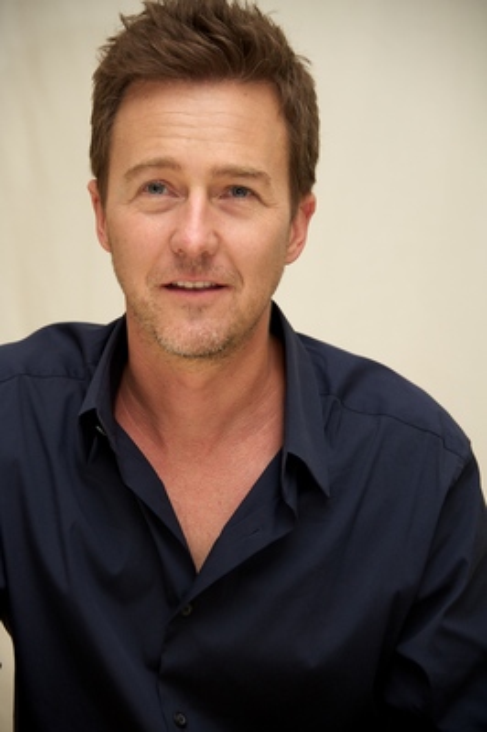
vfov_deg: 13.7
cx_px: 244
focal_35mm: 150
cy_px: 366
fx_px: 3049
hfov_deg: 9.1
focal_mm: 150
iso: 1000
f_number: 5.6
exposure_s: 1/60
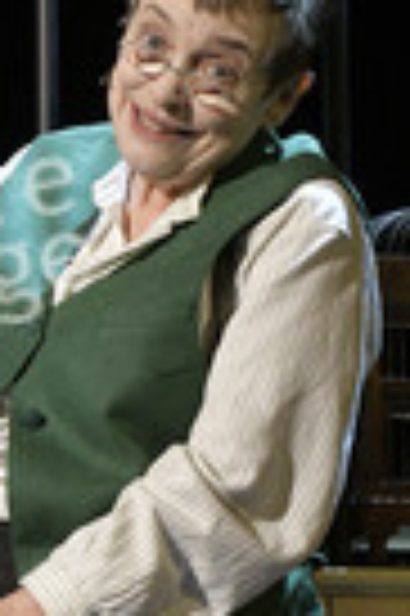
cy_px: 490
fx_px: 6765
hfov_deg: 3.5
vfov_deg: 5.2
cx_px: -9
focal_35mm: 395
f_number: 5.6
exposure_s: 1/250
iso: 3200
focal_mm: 135
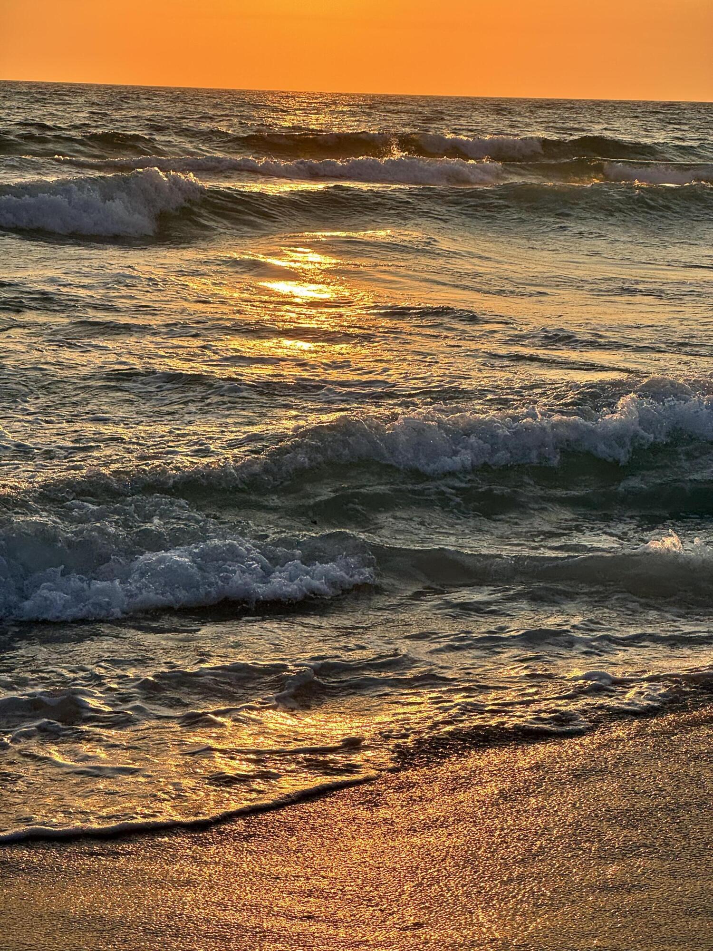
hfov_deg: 19.1
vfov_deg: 25.3
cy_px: 476
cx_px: 356
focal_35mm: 77
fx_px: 2115
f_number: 2.8
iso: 25
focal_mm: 9
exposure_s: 1/927
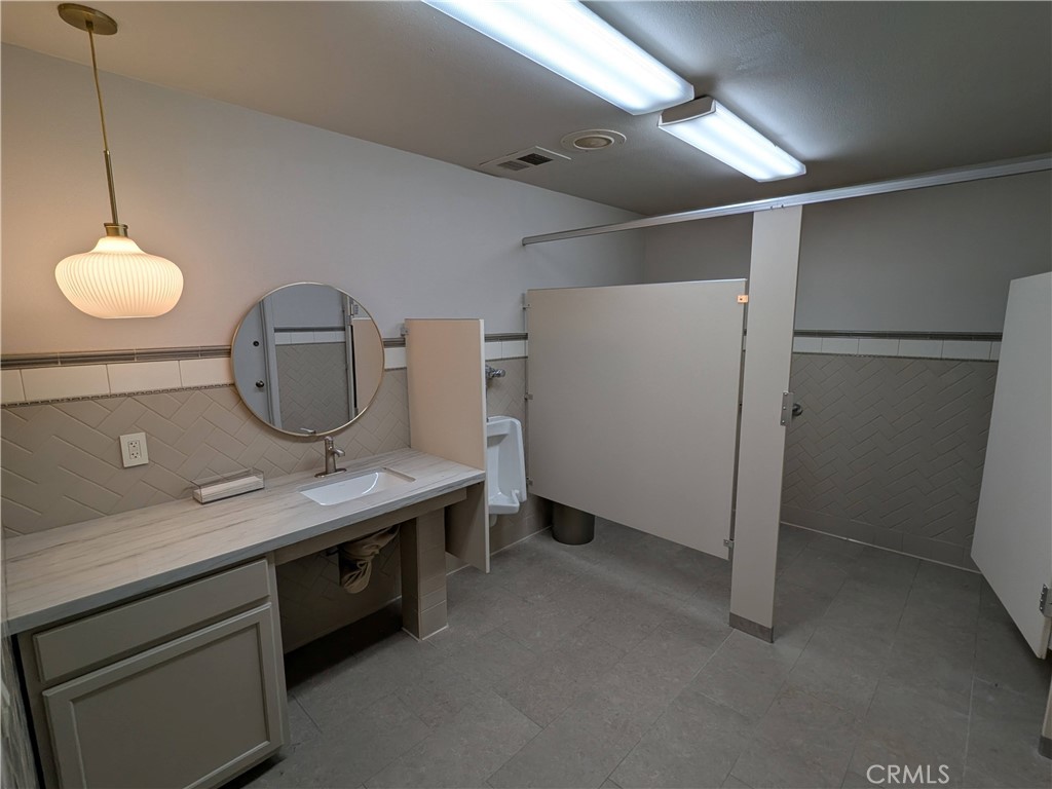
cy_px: 394
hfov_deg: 94.5
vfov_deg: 78.1
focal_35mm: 16
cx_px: 526
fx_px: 486
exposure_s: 1/120
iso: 76
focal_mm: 2.22
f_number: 2.2
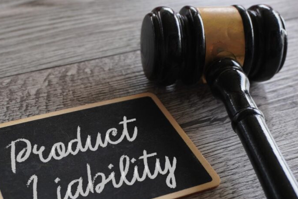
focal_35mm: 65
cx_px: 122
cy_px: 123
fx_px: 536
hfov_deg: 31.0
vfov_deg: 21.0
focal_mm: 29
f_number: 4.5
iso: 100
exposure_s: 1/60
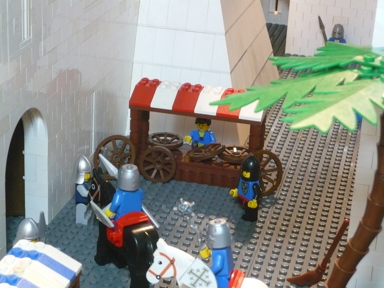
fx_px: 954
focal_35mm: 86
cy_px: 144
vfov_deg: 17.2
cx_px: 192
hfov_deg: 22.8
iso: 320
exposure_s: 1/30
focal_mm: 14.1
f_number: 5.2
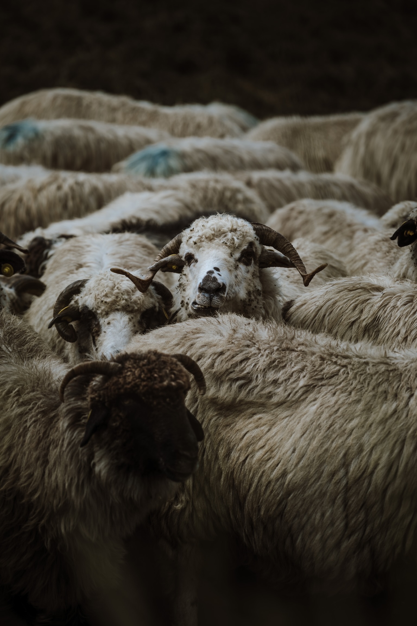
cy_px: 313
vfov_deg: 10.3
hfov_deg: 6.9
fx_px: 3475
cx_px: 208
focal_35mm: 200
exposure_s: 1/400
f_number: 4.5
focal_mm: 200
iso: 100
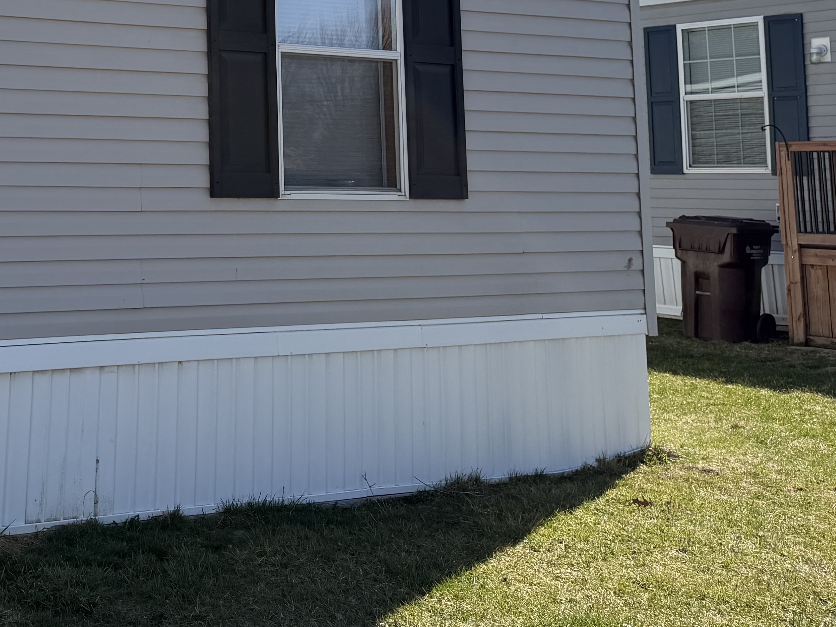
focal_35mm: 57
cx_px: -6
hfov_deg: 31.2
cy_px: -13
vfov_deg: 24.4
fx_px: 1377
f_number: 1.78
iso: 80
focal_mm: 6.76
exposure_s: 1/4405
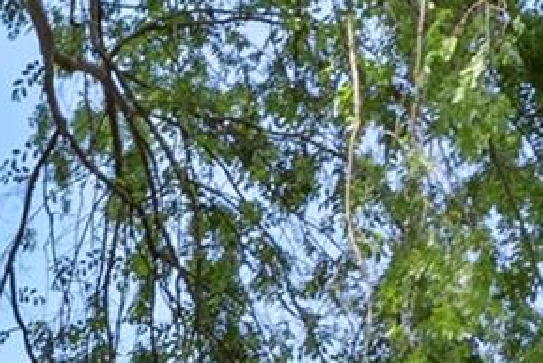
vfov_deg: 7.3
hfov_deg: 9.3
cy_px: 943
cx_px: -1109
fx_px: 2619
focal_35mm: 174
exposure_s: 1/30
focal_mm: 24.5
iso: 100
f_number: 8
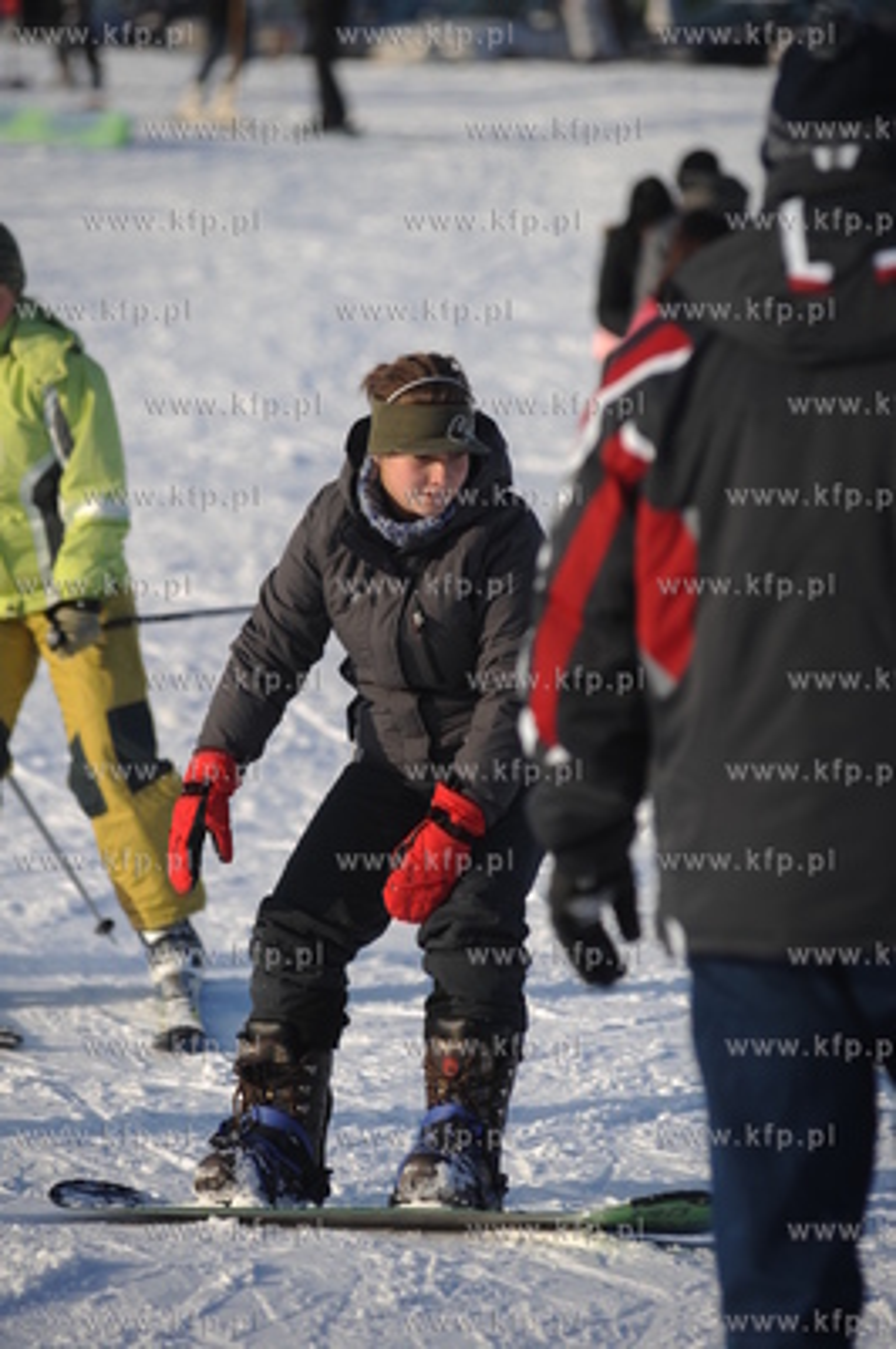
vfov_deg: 10.3
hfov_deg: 6.9
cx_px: 448
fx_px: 7479
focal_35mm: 200
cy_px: 674
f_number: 5
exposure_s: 1/800
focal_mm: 200
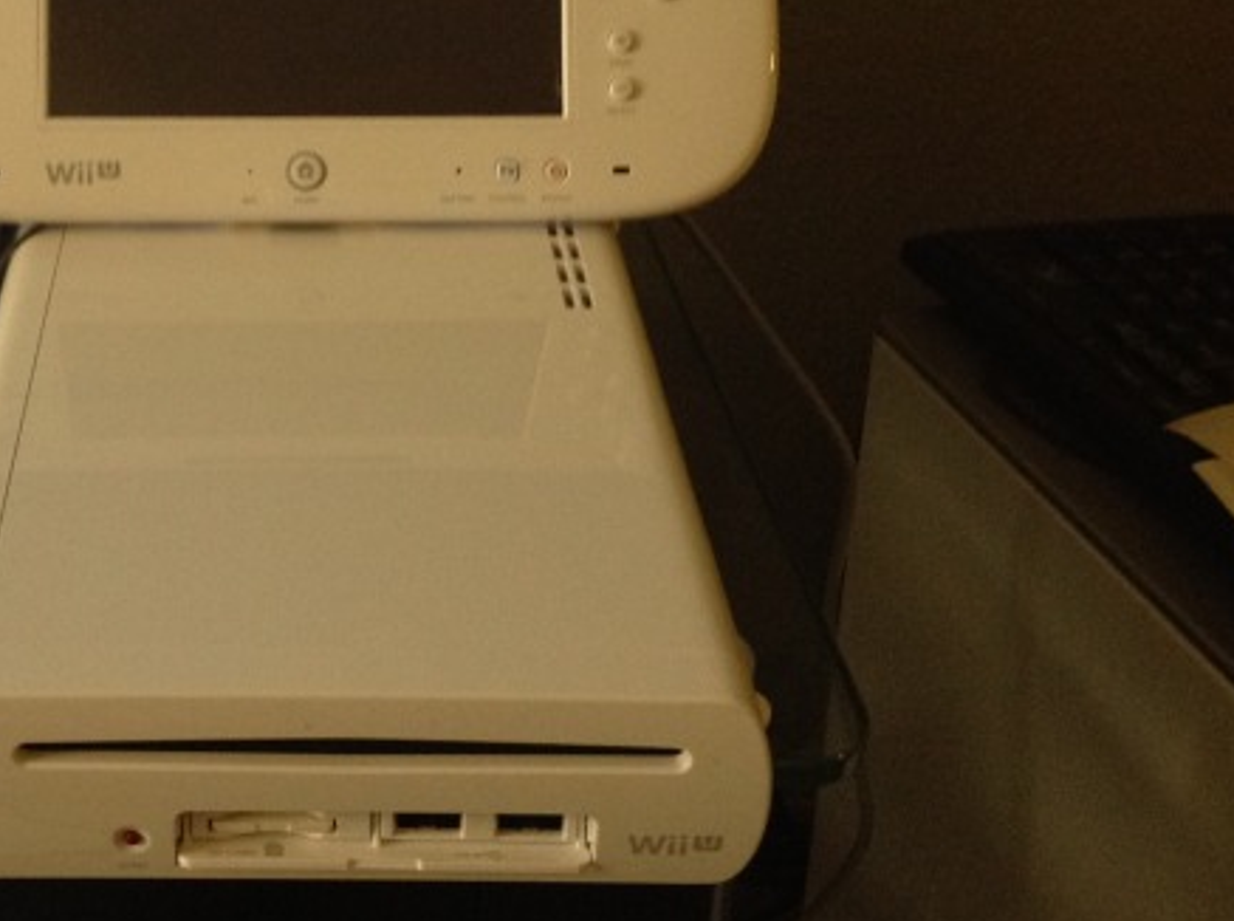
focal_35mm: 64
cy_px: 244
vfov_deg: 22.7
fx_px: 2277
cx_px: 306
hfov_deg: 29.8
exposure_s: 1/15
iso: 250
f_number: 2.4
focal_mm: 4.3
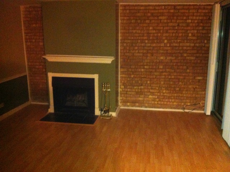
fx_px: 232
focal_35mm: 35
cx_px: 115
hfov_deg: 52.7
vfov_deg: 40.6
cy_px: 86
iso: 1000
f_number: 2.8
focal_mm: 3.85
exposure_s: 1/15
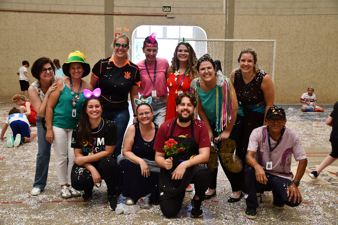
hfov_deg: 41.1
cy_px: 112
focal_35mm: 48
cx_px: 169
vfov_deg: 28.1
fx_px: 451
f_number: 4
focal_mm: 32
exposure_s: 1/125
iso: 1400
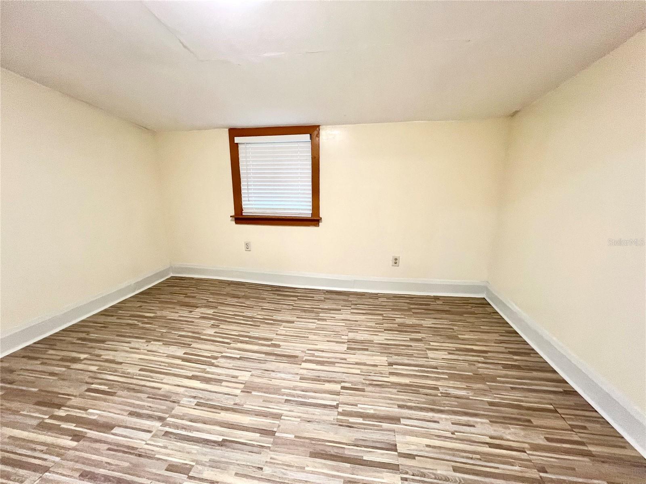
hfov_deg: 106.2
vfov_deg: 89.9
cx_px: 323
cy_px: 242
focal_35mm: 13
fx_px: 243
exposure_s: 1/60
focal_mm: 1.57
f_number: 1.8
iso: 250
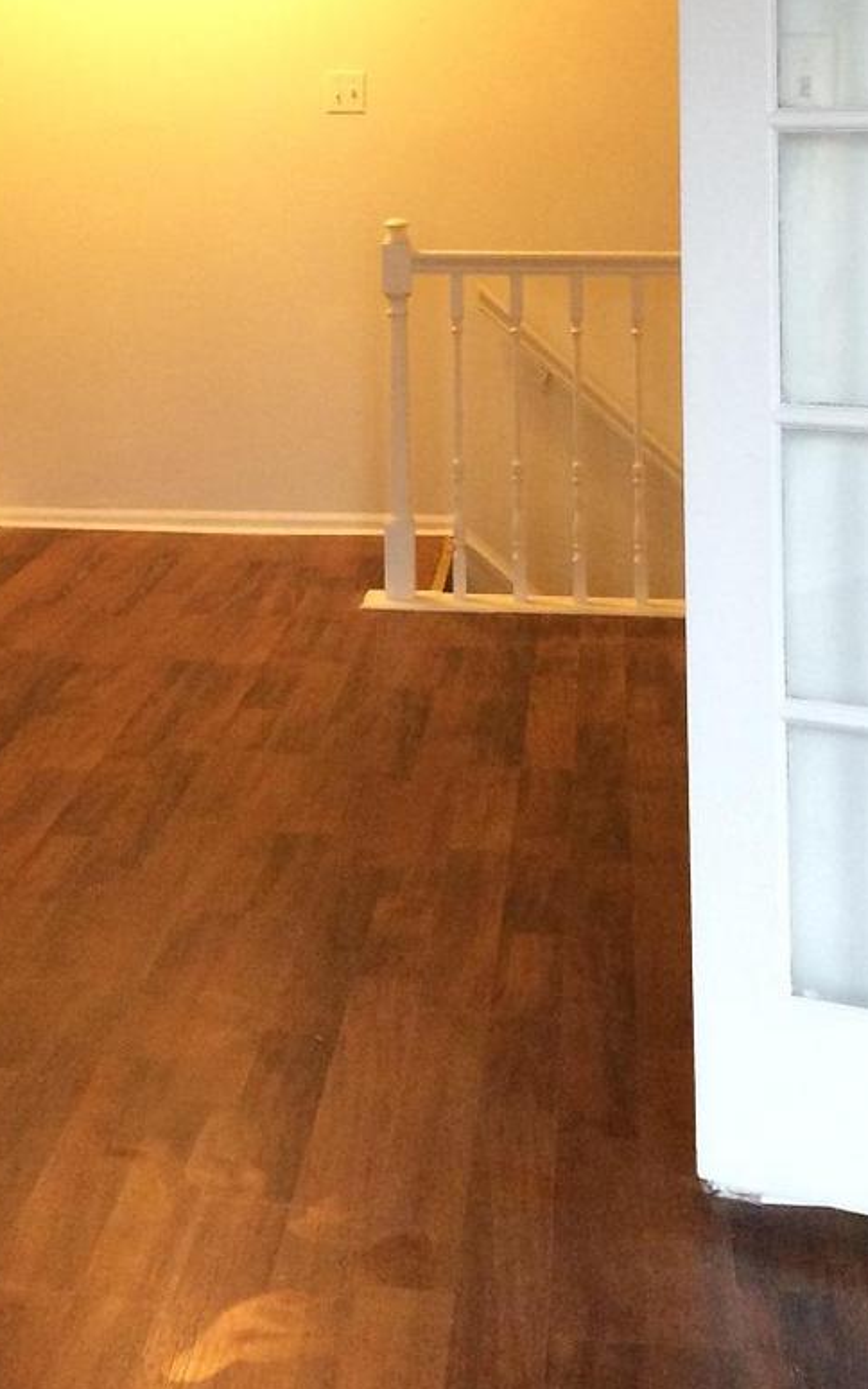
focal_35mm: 61
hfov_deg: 21.1
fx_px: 2308
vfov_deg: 32.0
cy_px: 163
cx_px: 233
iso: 160
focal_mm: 4.15
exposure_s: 1/30
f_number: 2.2
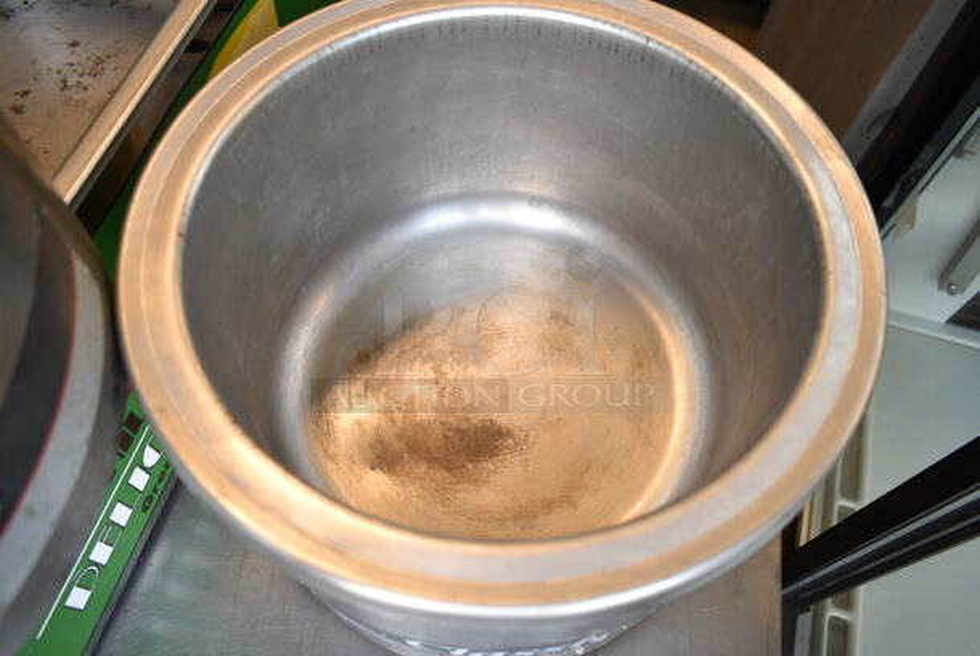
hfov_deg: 67.3
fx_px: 736
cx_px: 490
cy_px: 328
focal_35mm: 27
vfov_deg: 48.0
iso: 220
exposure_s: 1/30
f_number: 3.5
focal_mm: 18
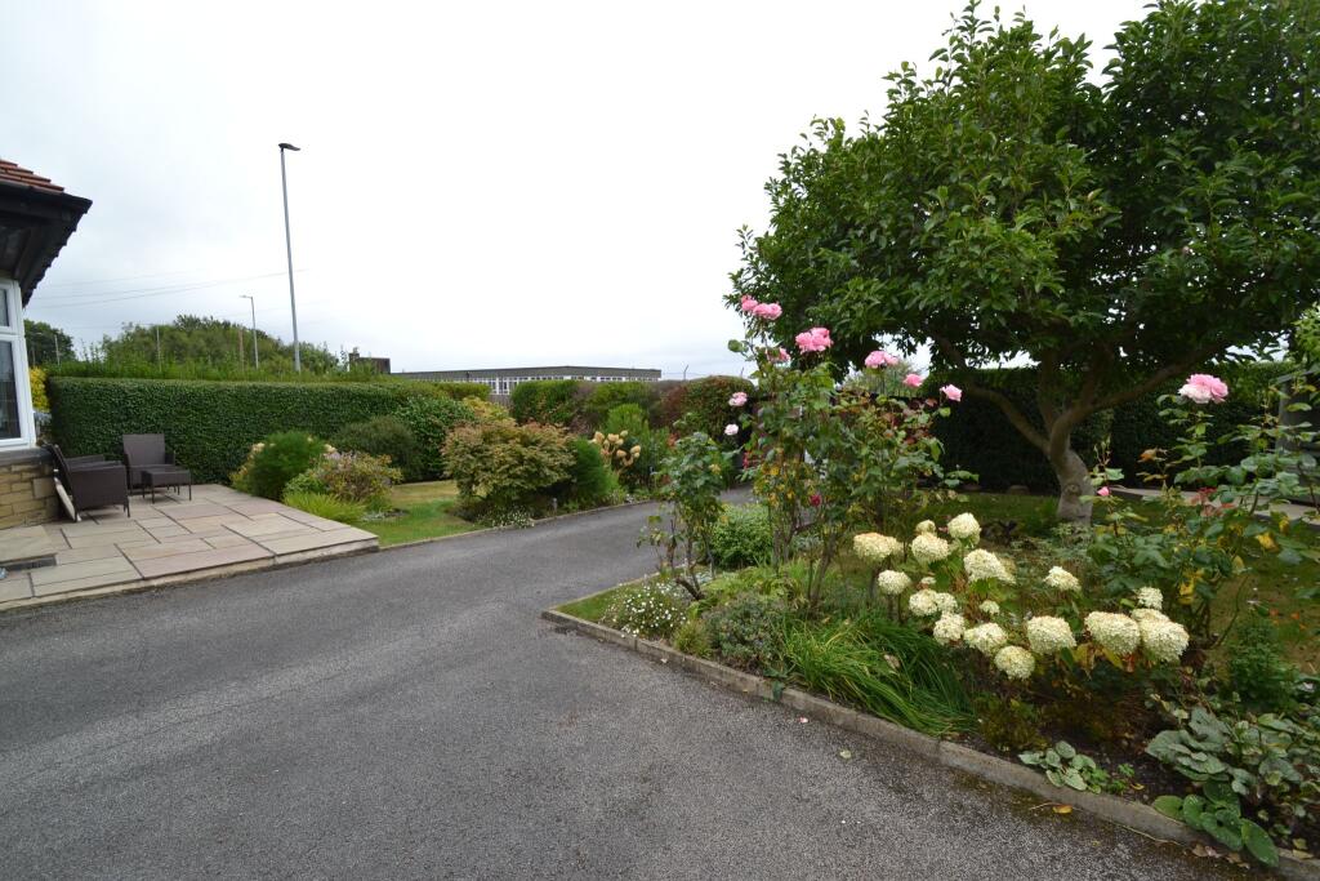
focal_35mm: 15
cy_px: 440
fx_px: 550
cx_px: 660
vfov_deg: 77.3
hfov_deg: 100.4
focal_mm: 10
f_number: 5.6
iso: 125
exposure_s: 1/125
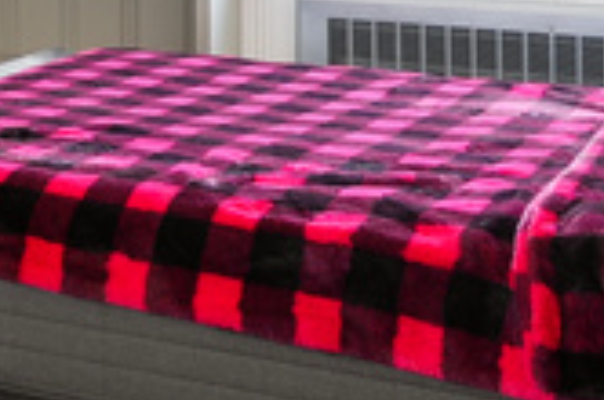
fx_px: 1658
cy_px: -236
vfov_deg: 12.9
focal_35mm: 99
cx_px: -240
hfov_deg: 18.7
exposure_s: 1
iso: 250
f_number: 9
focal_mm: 16
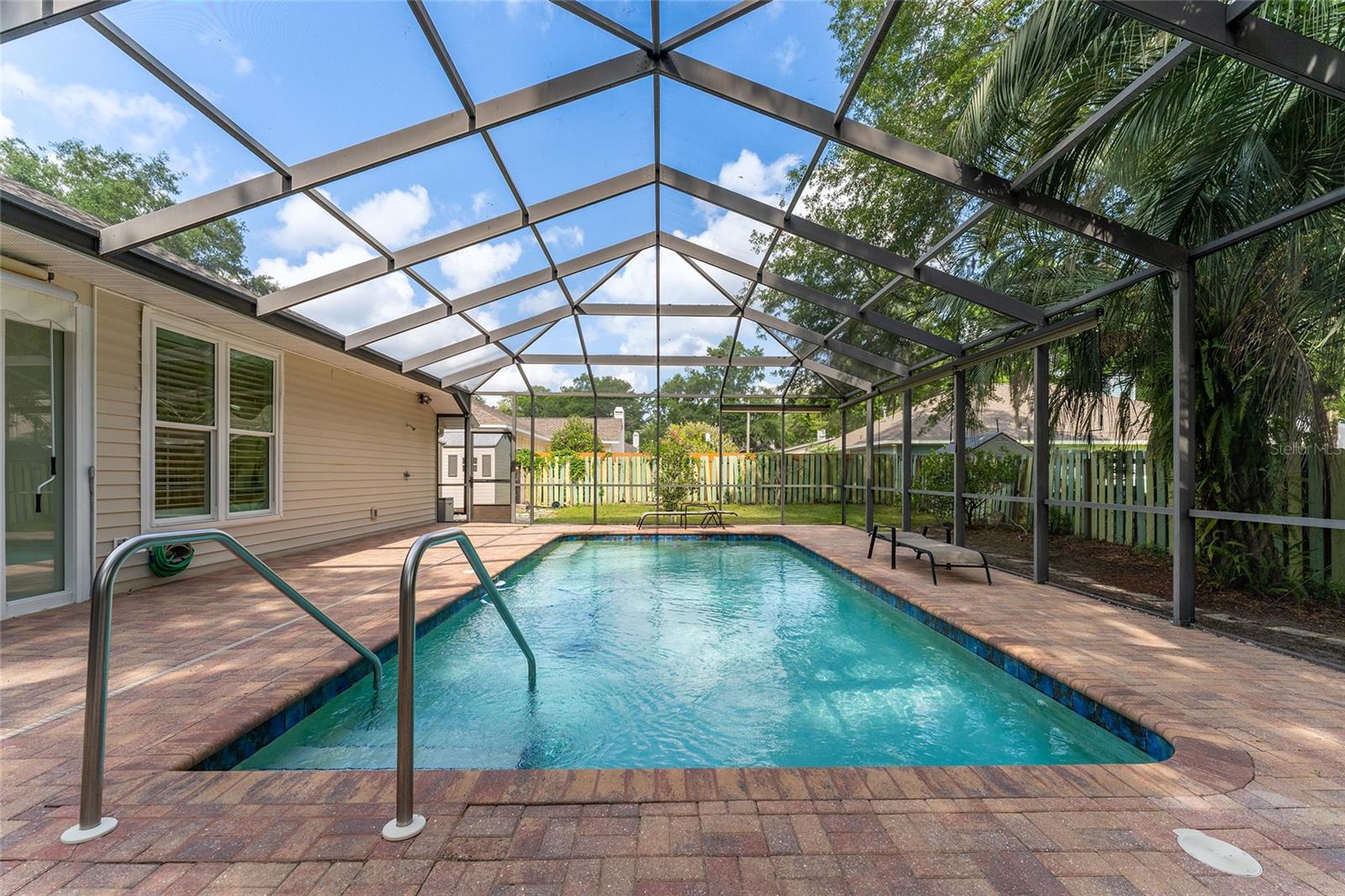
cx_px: 672
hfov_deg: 104.3
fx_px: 523
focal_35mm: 14
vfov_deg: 81.2
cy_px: 448
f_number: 7.1
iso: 400
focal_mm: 14
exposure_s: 1/320
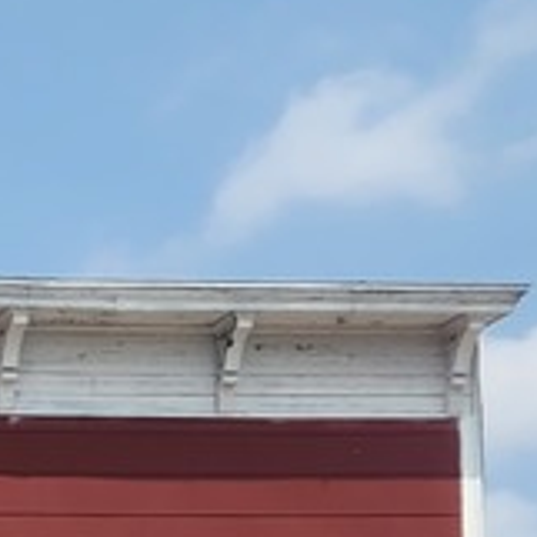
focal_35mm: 182
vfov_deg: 9.1
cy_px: 1004
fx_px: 3194
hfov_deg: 8.8
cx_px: -724
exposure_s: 1/1476
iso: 20
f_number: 1.8
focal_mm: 5.4
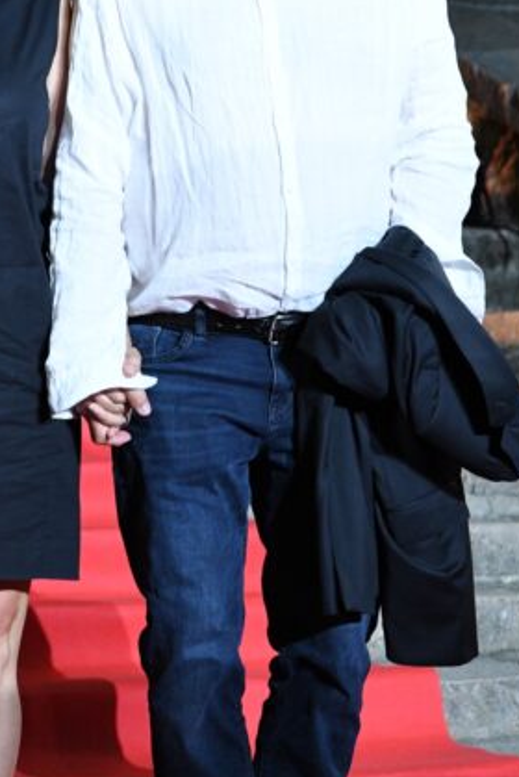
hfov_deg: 8.0
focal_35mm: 171
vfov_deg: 12.0
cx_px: 110
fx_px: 3691
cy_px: 171
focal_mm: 70
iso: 2500
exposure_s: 1/320
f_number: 4
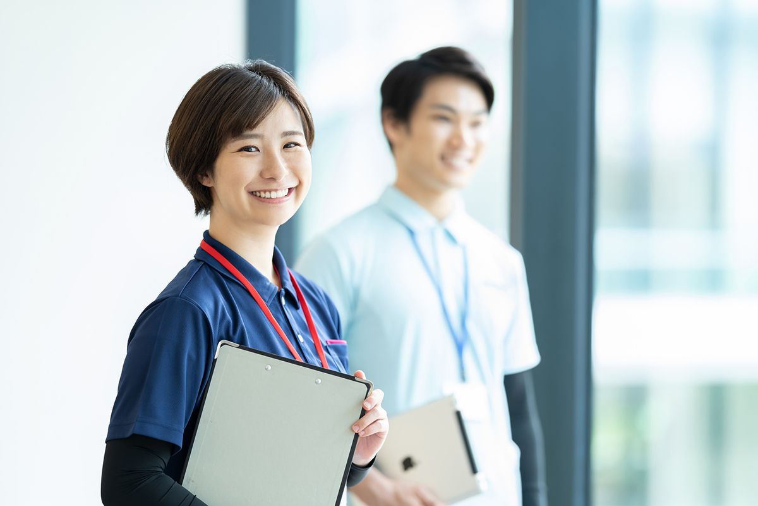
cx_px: 379
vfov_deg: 10.2
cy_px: 253
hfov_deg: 15.2
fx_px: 2842
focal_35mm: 135
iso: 250
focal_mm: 135
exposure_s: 1/125
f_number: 1.8
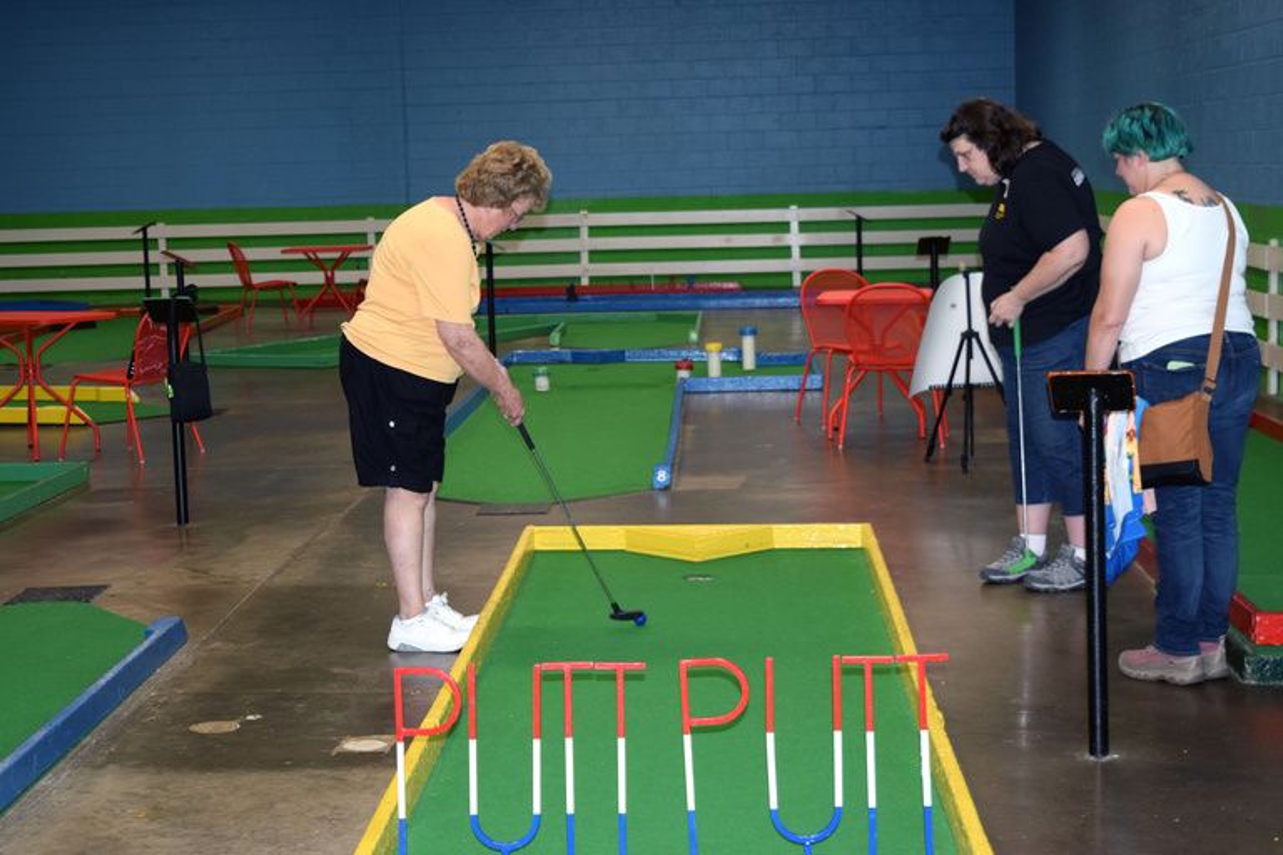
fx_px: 2566
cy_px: 428
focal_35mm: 72
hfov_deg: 28.1
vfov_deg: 18.9
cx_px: 642
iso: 1100
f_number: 5.3
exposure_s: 1/60
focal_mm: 48
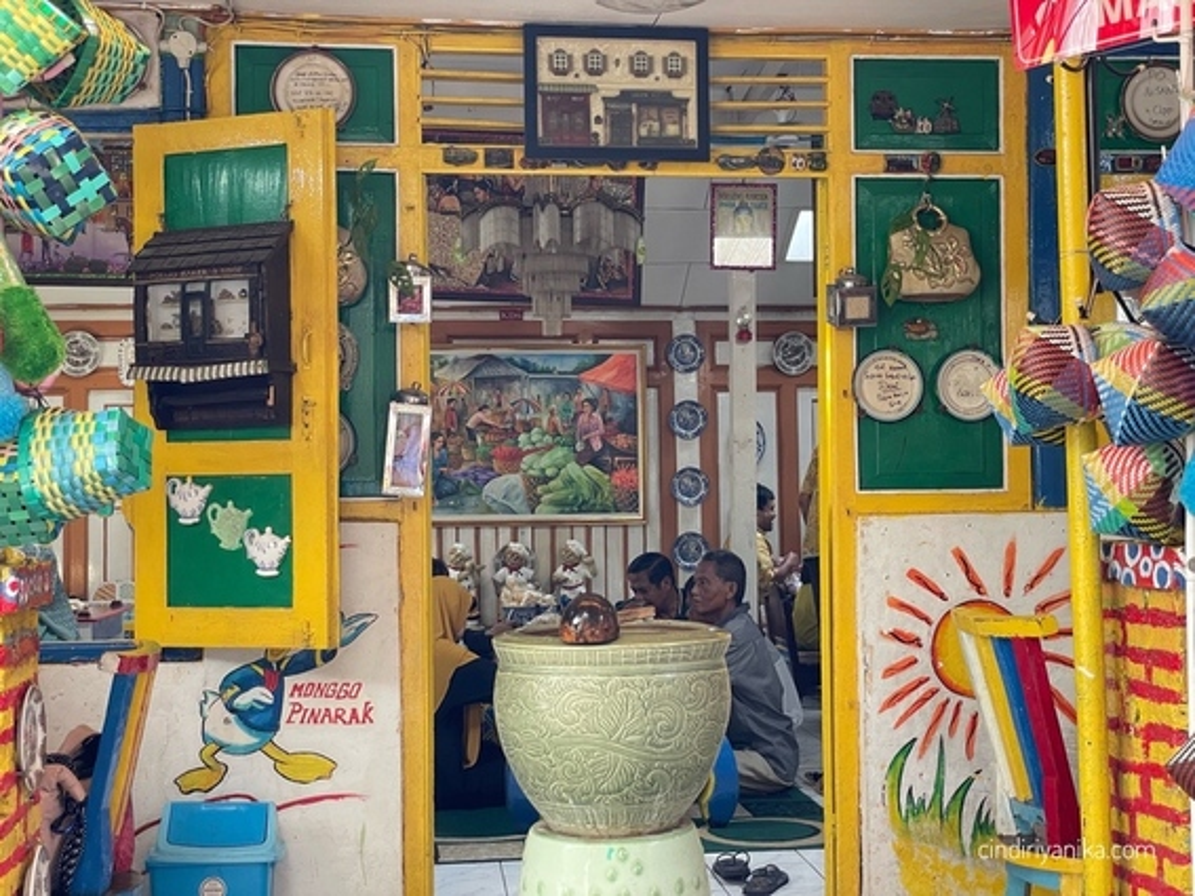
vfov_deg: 28.0
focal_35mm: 52
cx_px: 598
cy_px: 448
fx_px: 1795
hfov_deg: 36.8
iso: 125
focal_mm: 6
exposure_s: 1/99
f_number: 2
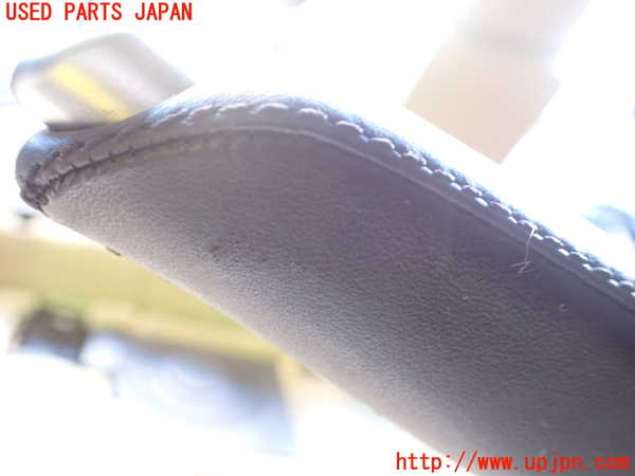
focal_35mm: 30
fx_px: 550
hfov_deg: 60.0
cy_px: 238
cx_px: 318
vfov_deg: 46.8
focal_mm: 5.4
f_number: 2.3
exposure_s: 1/30
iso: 800
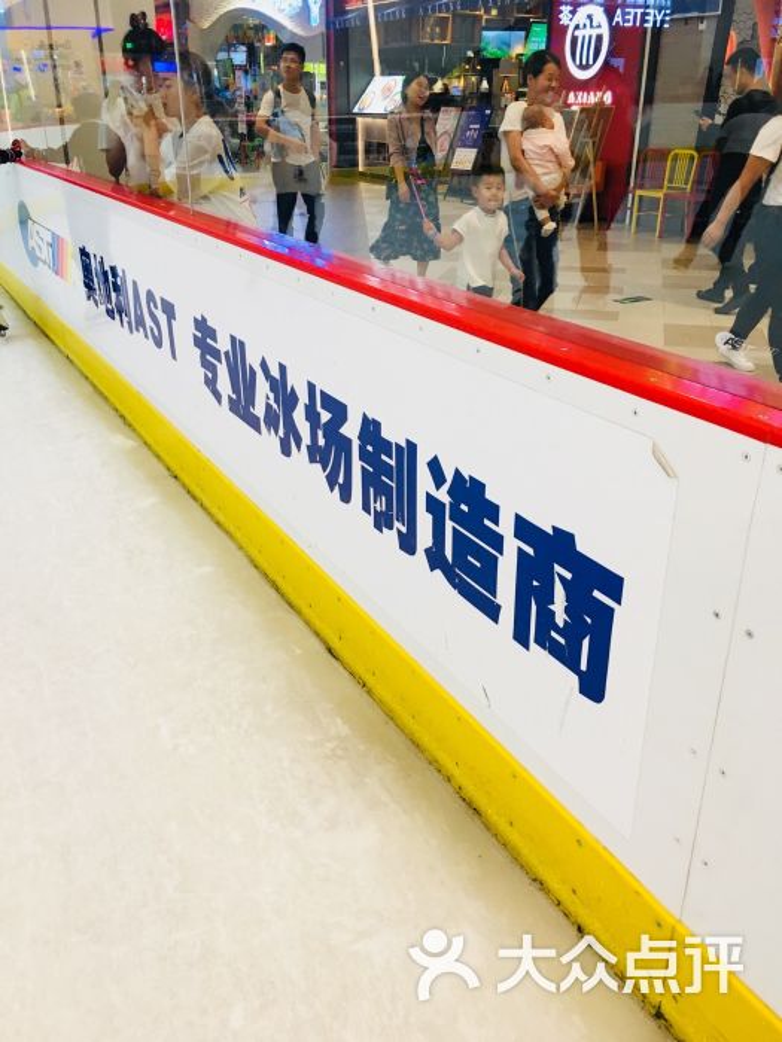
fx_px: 874
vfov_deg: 61.7
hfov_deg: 48.2
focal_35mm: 29
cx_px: 391
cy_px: 521
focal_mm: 4.15
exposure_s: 1/33
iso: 50
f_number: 2.2
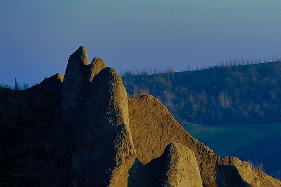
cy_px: 274
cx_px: 424
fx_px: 2200
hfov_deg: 7.2
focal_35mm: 282
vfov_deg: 4.8
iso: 400
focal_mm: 80
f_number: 4
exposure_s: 1/640
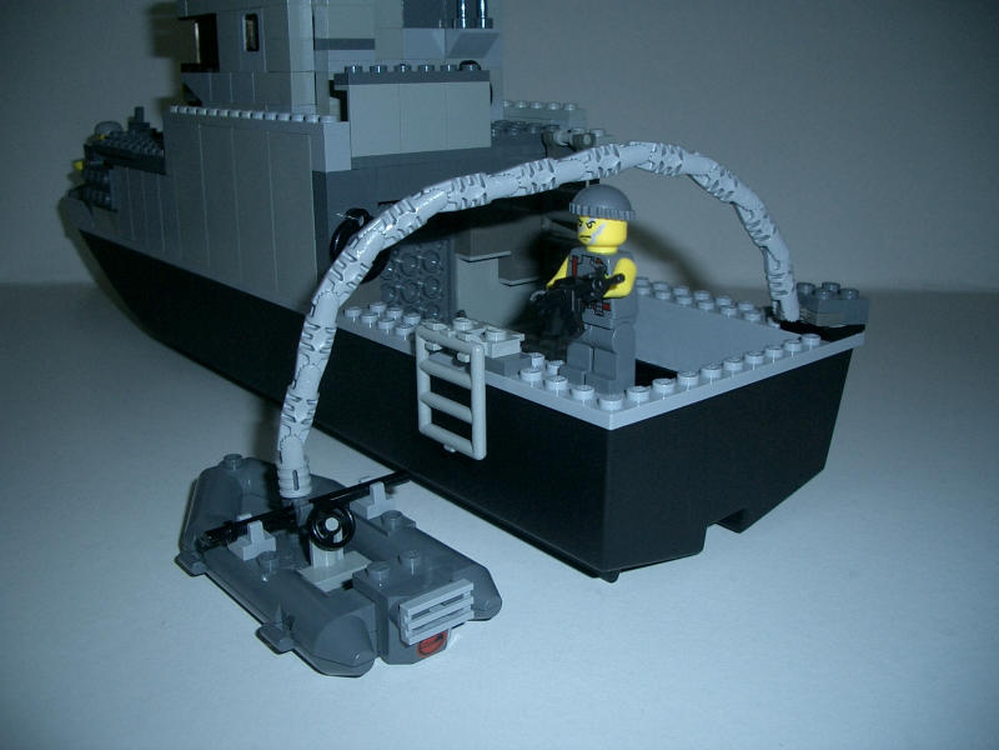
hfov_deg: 52.6
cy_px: 375
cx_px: 500
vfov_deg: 40.7
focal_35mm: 35
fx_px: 1010
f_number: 2.6
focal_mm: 5.8
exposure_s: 1/40
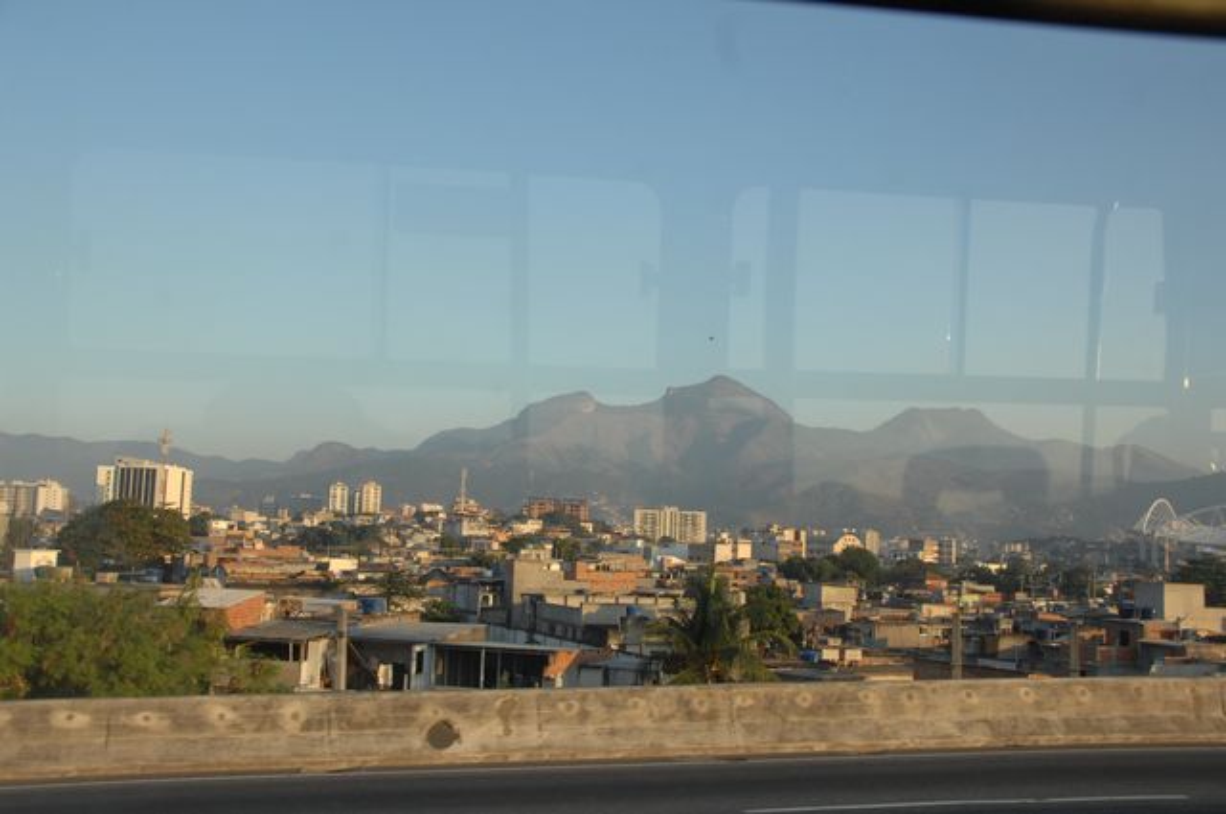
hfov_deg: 53.2
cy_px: 407
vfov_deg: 36.8
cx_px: 613
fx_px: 1224
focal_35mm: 36
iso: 500
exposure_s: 1/500
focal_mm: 24
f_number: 5.3
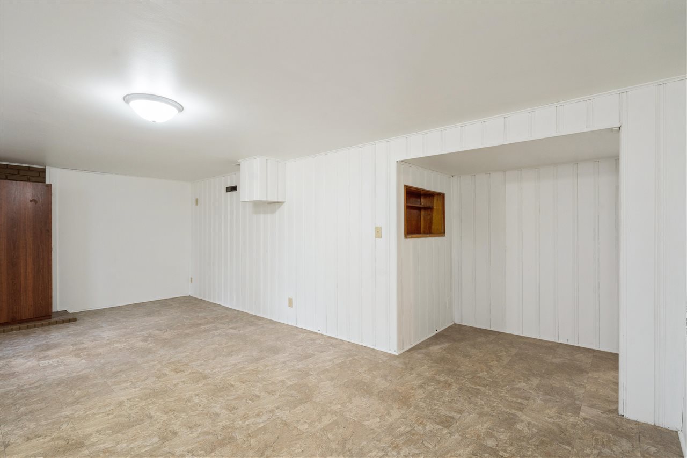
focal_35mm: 17
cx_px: 344
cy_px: 229
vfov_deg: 70.4
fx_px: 324
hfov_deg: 93.3
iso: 400
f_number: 8
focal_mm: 17
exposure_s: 1/10
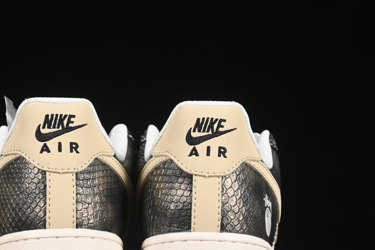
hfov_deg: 14.7
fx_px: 1448
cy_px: 161
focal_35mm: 139
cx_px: 128
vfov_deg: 9.9
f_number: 6.3
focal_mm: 50
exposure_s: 1/60
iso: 160
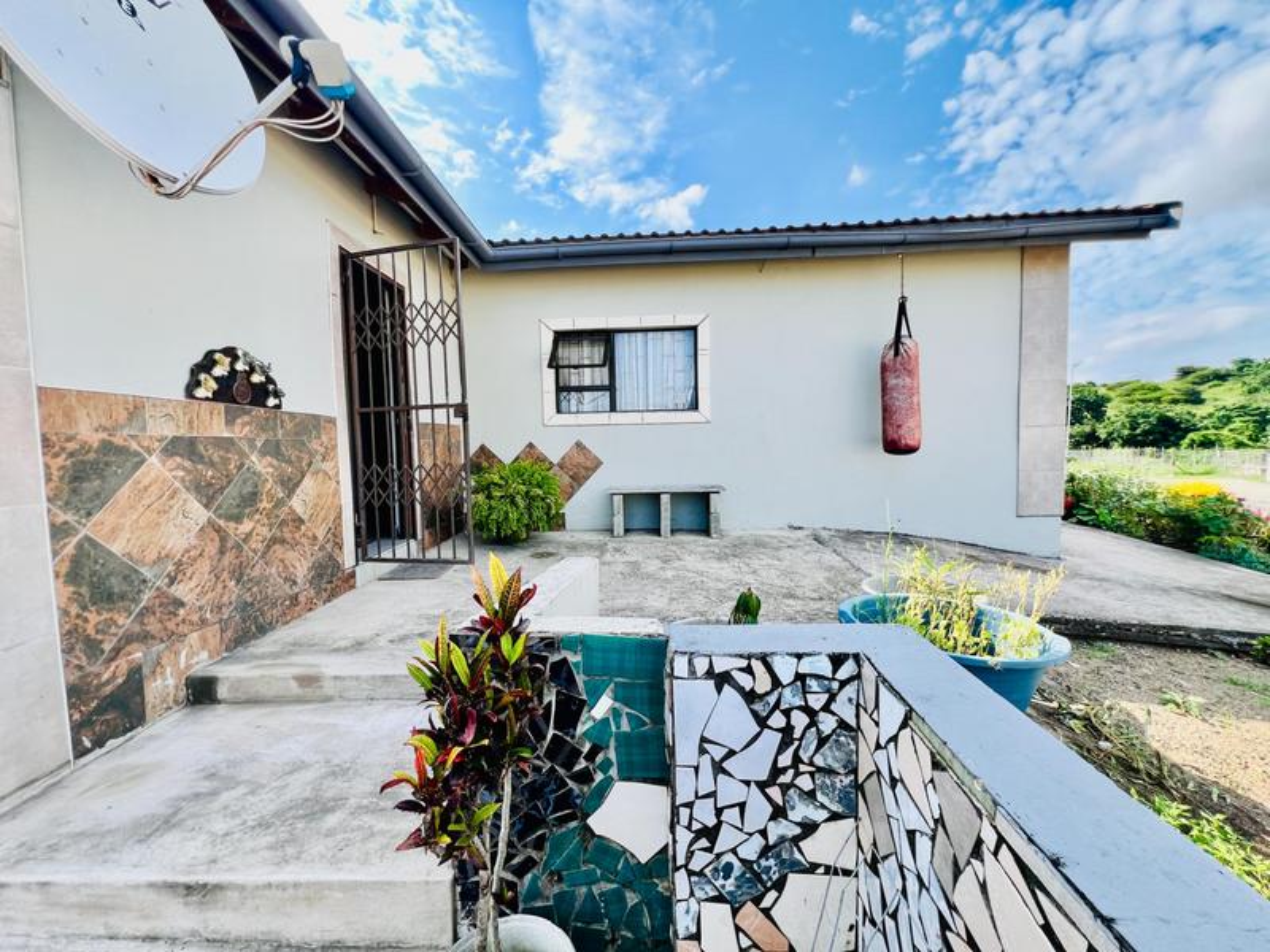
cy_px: 476
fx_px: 477
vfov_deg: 89.9
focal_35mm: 13
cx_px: 635
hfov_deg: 106.2
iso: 32
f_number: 1.8
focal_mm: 1.57
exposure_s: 1/453
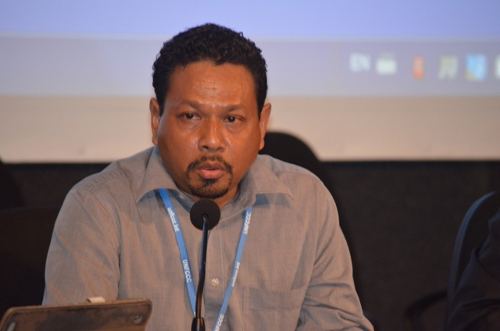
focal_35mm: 360
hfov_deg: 5.7
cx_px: 250
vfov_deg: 3.8
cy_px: 166
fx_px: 4990
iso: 3200
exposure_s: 1/60
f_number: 5.3
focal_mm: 240
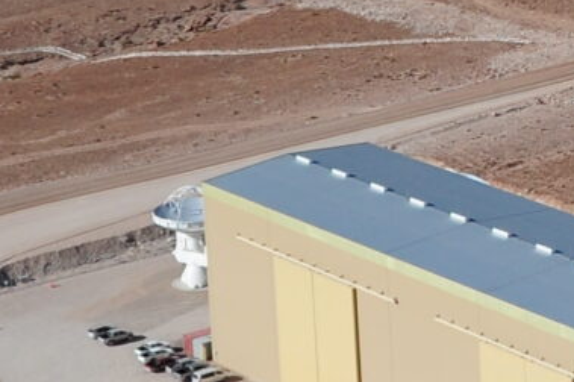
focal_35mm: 190
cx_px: 1006
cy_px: -142
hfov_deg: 10.3
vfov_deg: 7.1
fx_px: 3027
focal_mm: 20
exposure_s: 1/400
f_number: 5.6
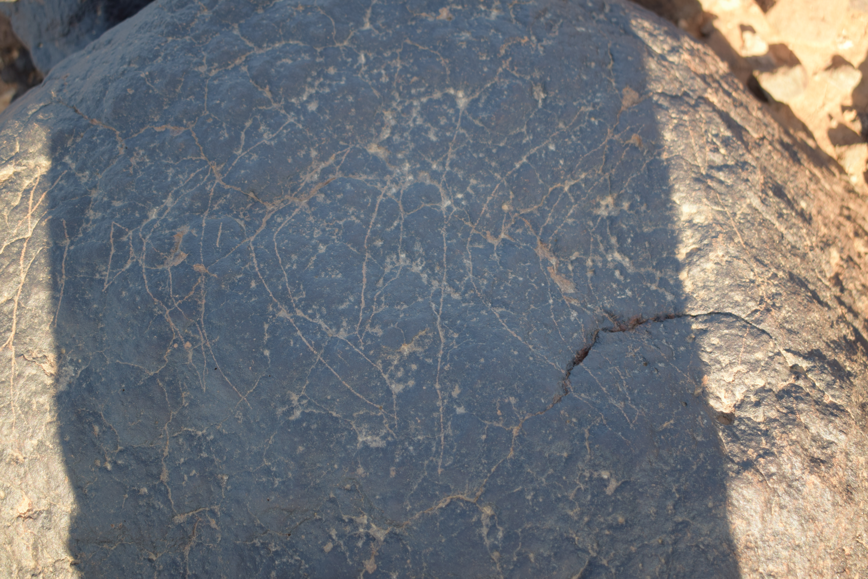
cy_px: 290
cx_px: 434
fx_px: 1230
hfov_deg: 38.9
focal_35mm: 51
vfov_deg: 26.5
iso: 200
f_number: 4.5
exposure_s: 1/200
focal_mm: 34
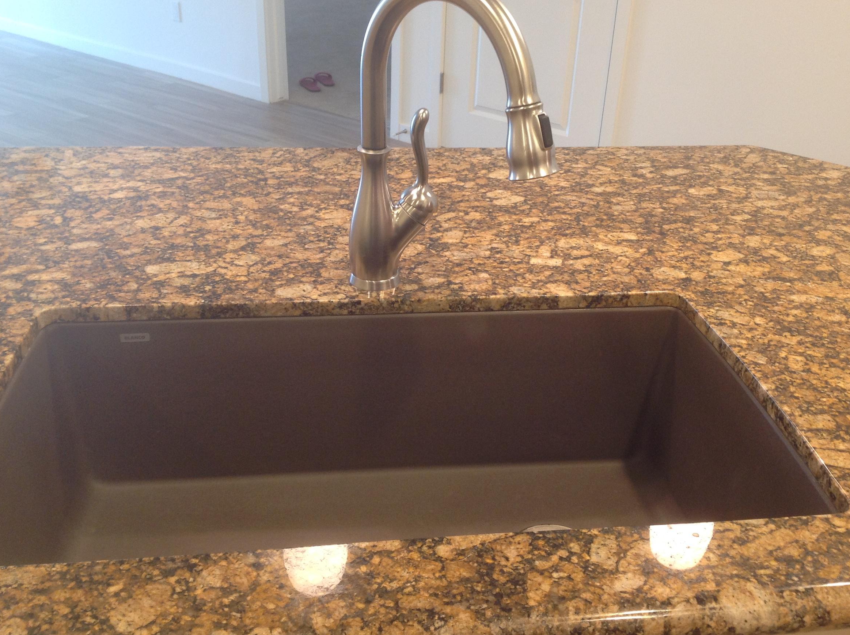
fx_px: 956
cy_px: 318
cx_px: 437
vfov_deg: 36.7
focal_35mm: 39
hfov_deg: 47.9
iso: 80
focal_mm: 4.28
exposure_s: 1/15
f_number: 2.4
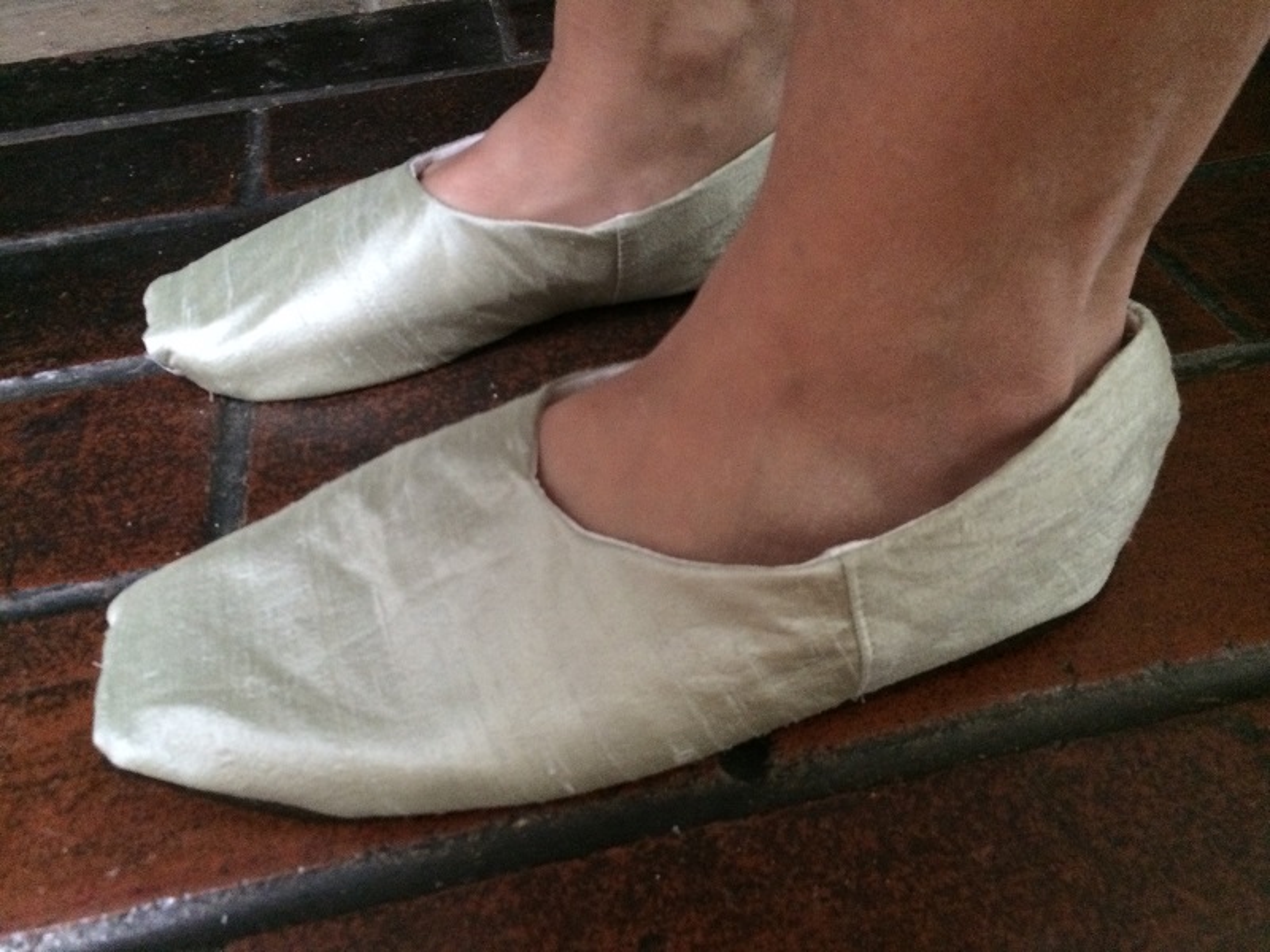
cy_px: 476
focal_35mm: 29
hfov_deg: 61.7
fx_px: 1064
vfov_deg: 48.2
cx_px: 635
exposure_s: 1/15
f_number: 2.2
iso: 400
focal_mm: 4.15
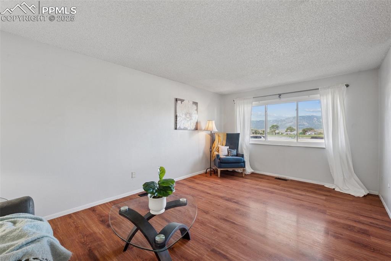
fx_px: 163
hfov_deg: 100.4
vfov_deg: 77.3
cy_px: 130
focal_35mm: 15
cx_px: 196
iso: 800
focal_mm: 15
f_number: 11
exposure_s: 1/15
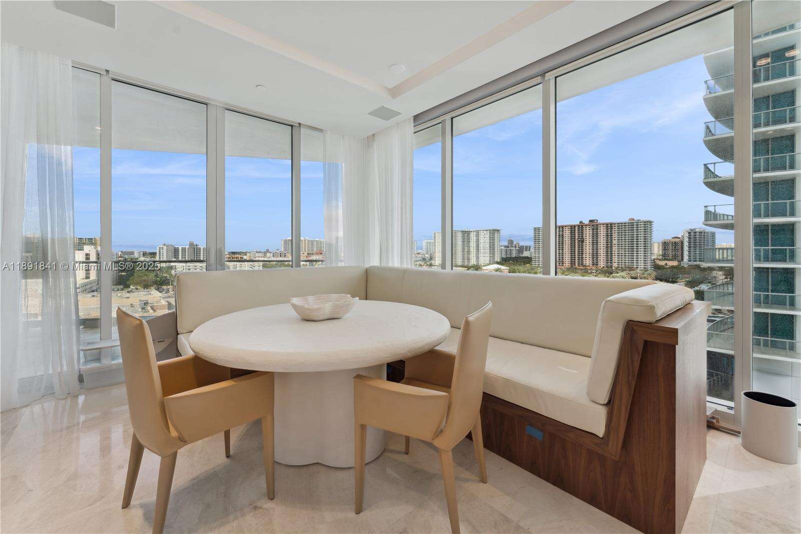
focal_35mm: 14
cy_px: 267
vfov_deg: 81.2
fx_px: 311
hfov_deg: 104.3
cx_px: 400
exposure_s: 1/125
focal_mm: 14
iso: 200
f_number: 9
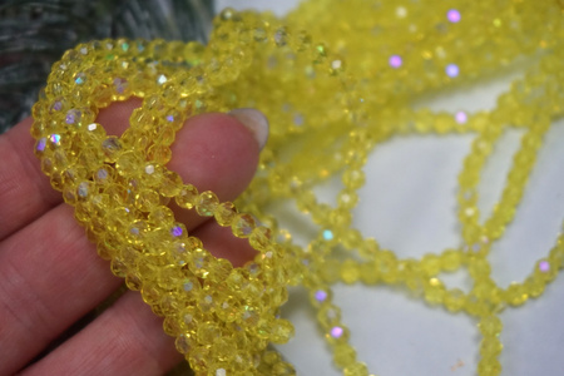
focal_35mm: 66
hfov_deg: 30.5
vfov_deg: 20.6
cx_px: 282
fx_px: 1034
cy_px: 188
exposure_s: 1/80
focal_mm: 44
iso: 1000
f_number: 5.6
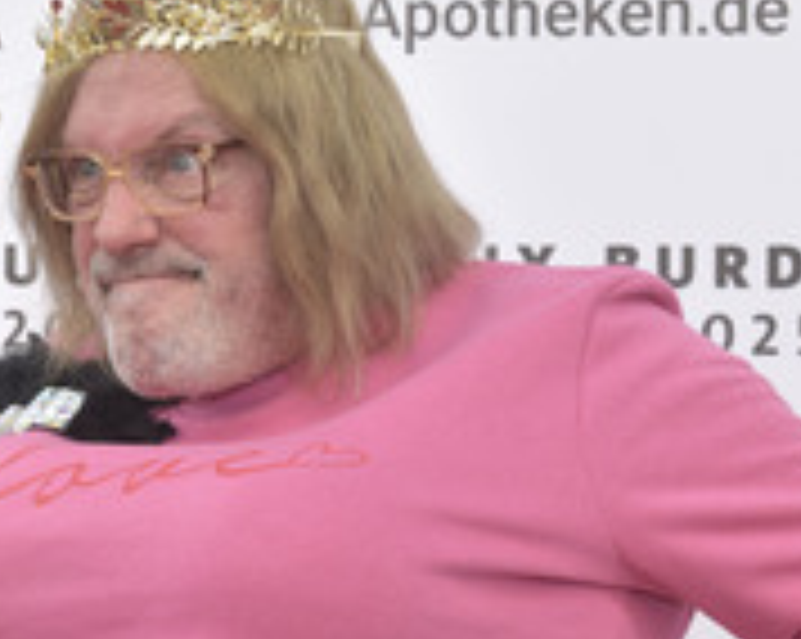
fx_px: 2368
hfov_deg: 19.0
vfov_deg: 15.3
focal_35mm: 100
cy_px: 500
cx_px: 151
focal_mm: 42
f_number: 6.3
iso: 400
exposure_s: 1/250
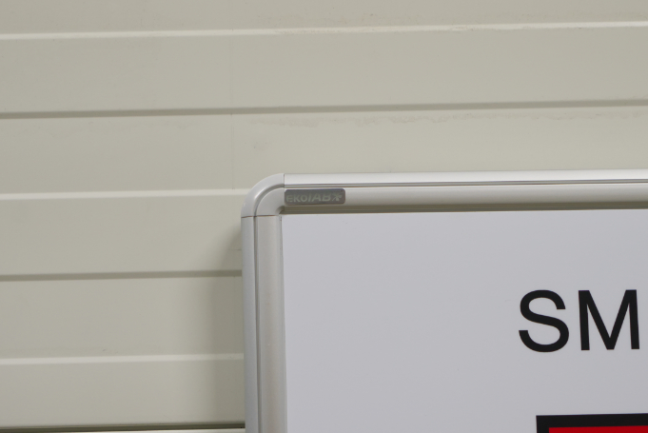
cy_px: 211
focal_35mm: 81
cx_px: 340
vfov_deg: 16.9
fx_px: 1459
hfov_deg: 25.0
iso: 1000
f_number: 5
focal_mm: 46
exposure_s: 1/100
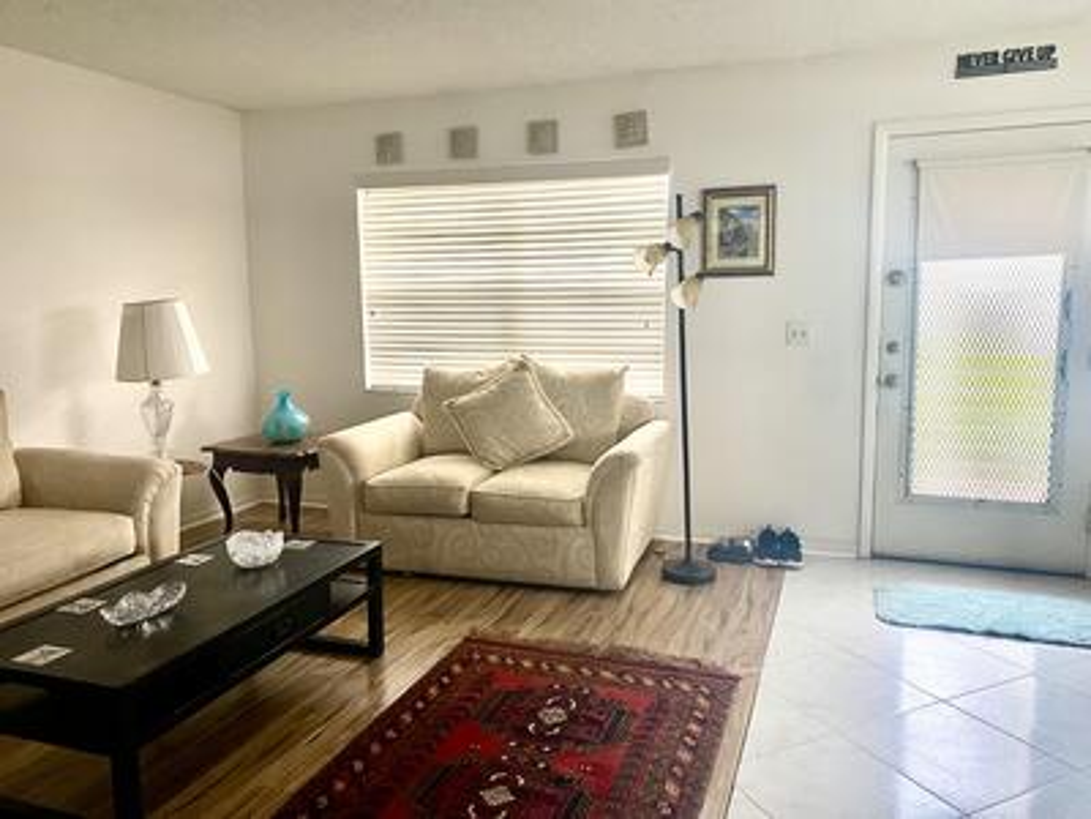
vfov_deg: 53.1
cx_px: 546
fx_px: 819
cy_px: 410
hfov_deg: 67.3
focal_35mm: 26
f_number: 1.8
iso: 125
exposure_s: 1/65
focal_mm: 4.25
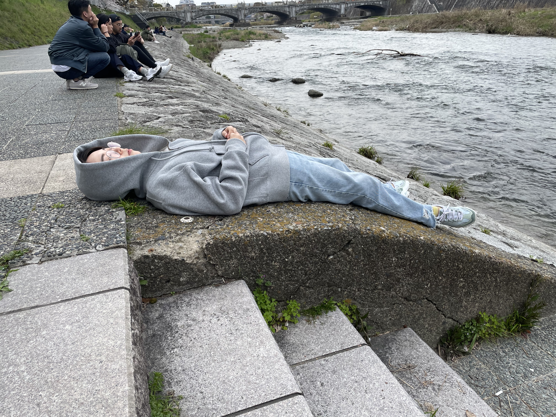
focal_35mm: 26
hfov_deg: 67.3
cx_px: 278
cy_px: 208
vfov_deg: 53.1
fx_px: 418
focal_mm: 4.2
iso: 32
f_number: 1.6
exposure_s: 1/622
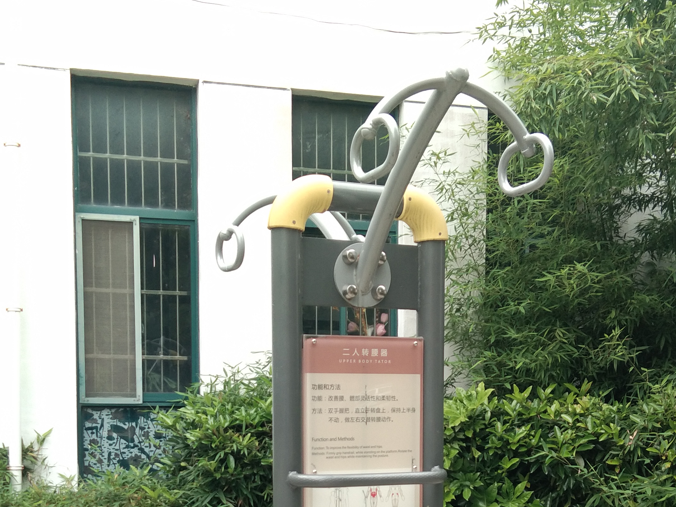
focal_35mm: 60
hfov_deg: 32.2
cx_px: 351
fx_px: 1172
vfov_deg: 23.7
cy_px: 463
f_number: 2.2
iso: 125
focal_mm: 3.69
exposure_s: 1/50
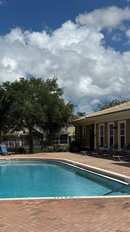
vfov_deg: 42.5
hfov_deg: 24.2
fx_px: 294
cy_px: 147
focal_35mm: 48
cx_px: 12
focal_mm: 6.86
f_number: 1.78
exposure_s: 1/10753
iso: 80
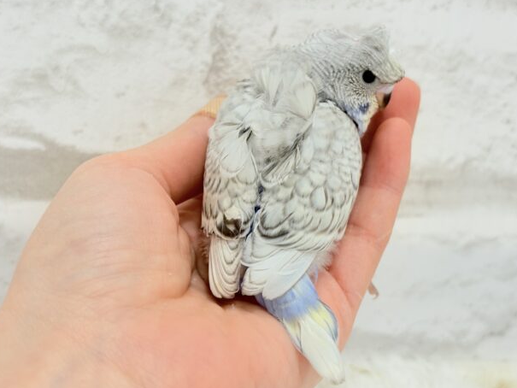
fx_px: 822
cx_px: 263
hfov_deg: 34.9
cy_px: 186
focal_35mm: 55
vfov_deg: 26.6
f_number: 1.6
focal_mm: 5.96
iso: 80
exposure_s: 1/100
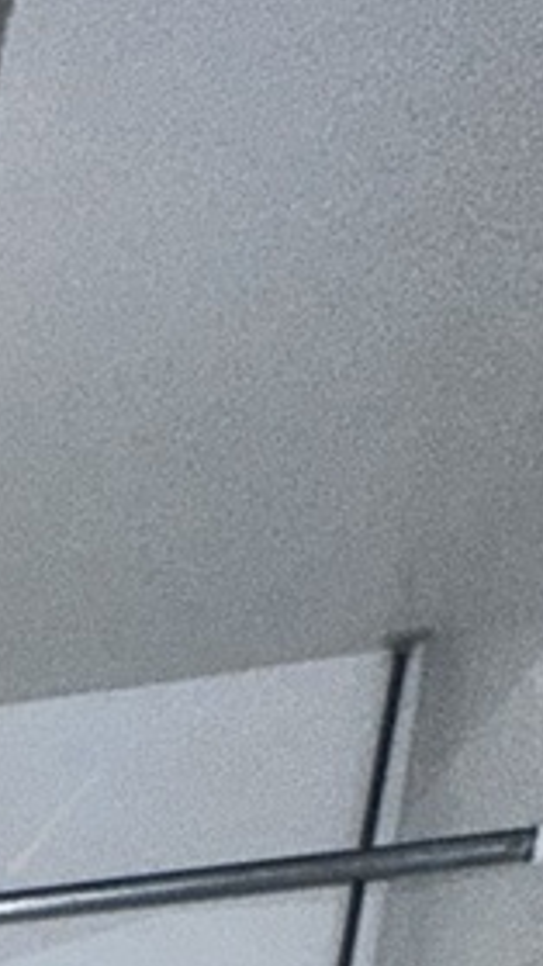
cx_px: -813
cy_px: 1620
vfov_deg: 23.6
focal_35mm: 59
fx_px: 1510
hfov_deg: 13.6
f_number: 2.2
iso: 125
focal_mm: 2.22
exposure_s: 1/34
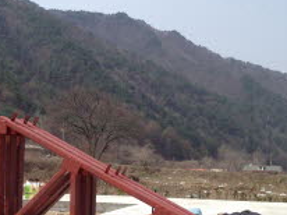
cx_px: 42
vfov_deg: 17.1
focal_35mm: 85
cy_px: 188
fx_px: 704
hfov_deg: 22.6
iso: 64
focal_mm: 4.28
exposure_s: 1/1727
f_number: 2.4
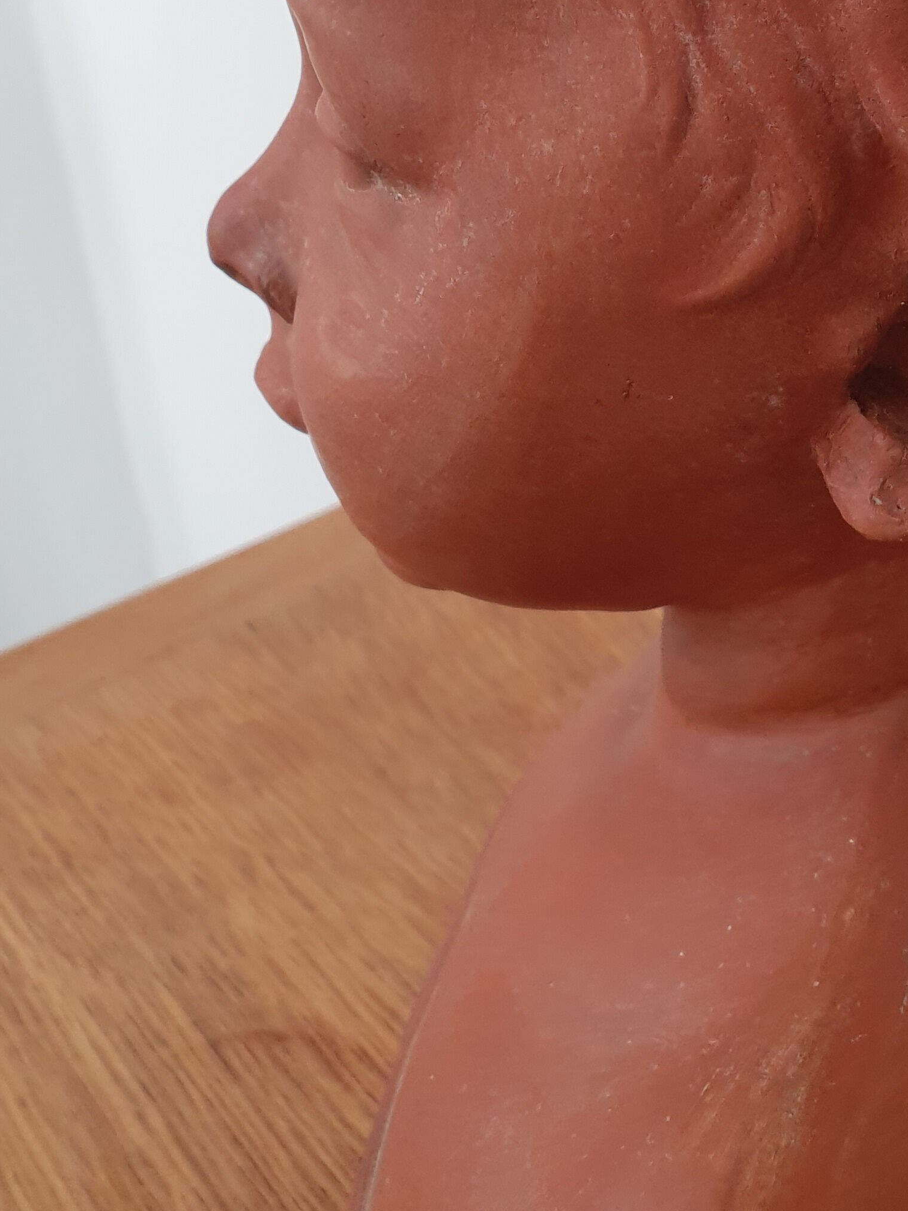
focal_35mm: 52
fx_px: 1819
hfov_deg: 27.4
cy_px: 103
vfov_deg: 34.6
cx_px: 734
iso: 160
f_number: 2.4
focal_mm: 4.32
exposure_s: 1/100
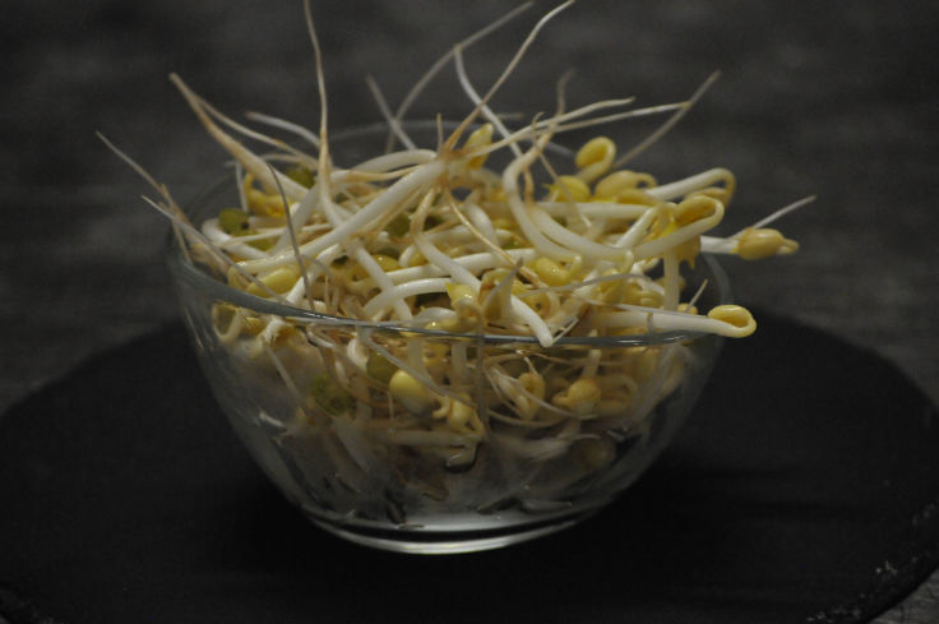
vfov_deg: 7.3
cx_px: 470
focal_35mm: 188
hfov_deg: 11.0
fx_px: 4885
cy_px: 312
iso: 3200
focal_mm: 125
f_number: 5.6
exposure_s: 1/125
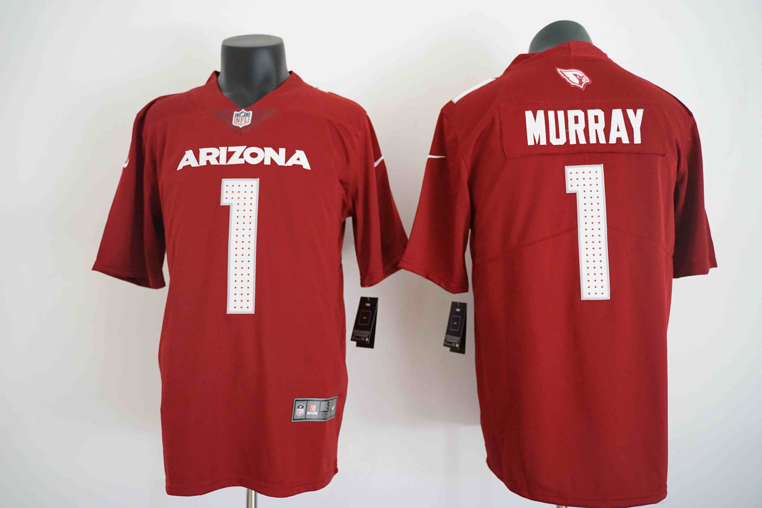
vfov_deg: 46.4
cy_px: 254
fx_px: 593
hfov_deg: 65.5
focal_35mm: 28
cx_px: 381
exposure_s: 1/2.5
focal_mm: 28
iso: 6400
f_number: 2.8
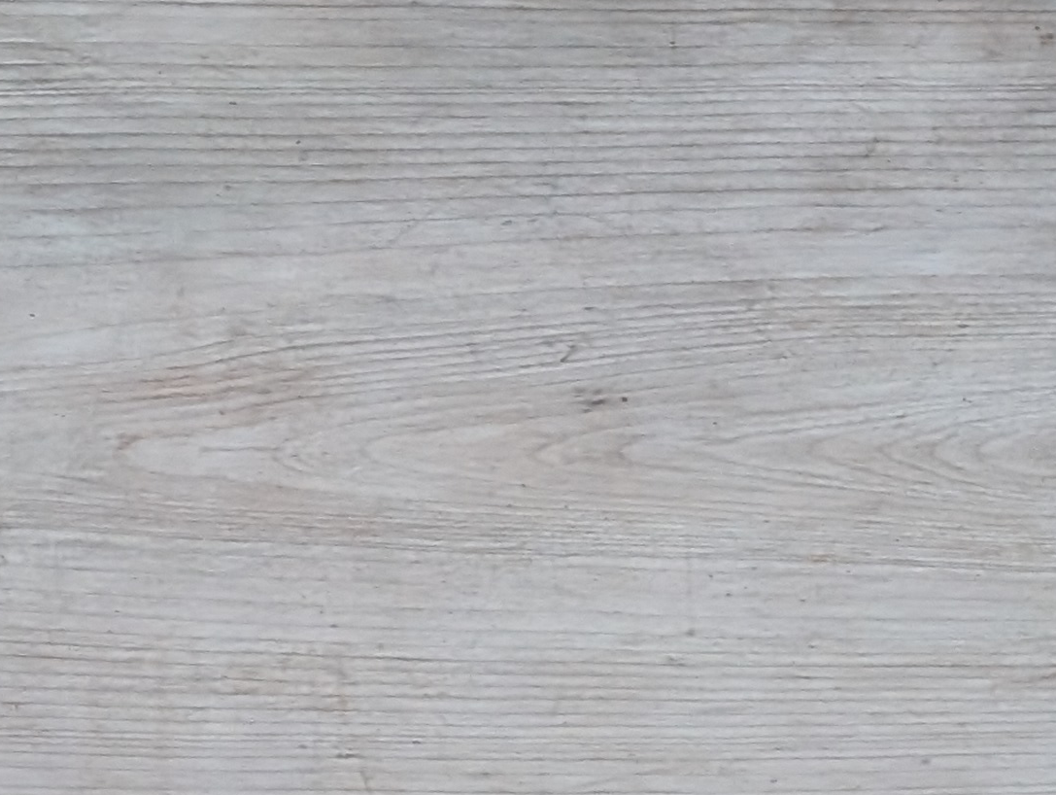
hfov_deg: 10.3
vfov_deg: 8.0
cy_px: -225
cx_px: -673
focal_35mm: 184
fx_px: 5620
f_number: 1.68
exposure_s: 1/65.4
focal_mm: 6.9
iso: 150
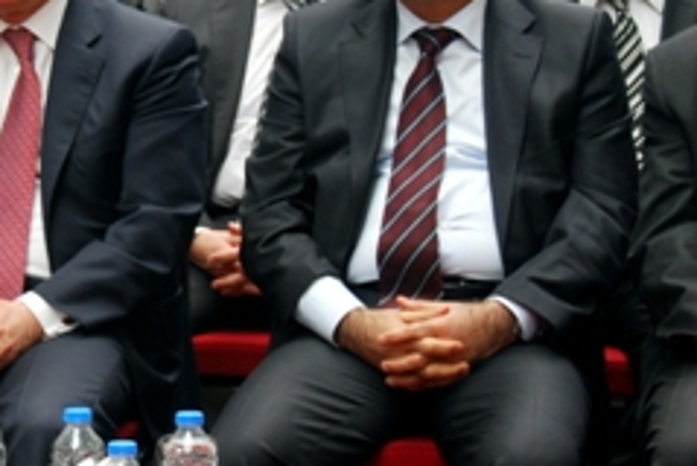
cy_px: 218
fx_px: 3276
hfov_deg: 12.0
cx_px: 15
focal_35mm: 169
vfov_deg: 8.1
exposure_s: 1/40
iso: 200
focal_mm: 42
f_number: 5.3
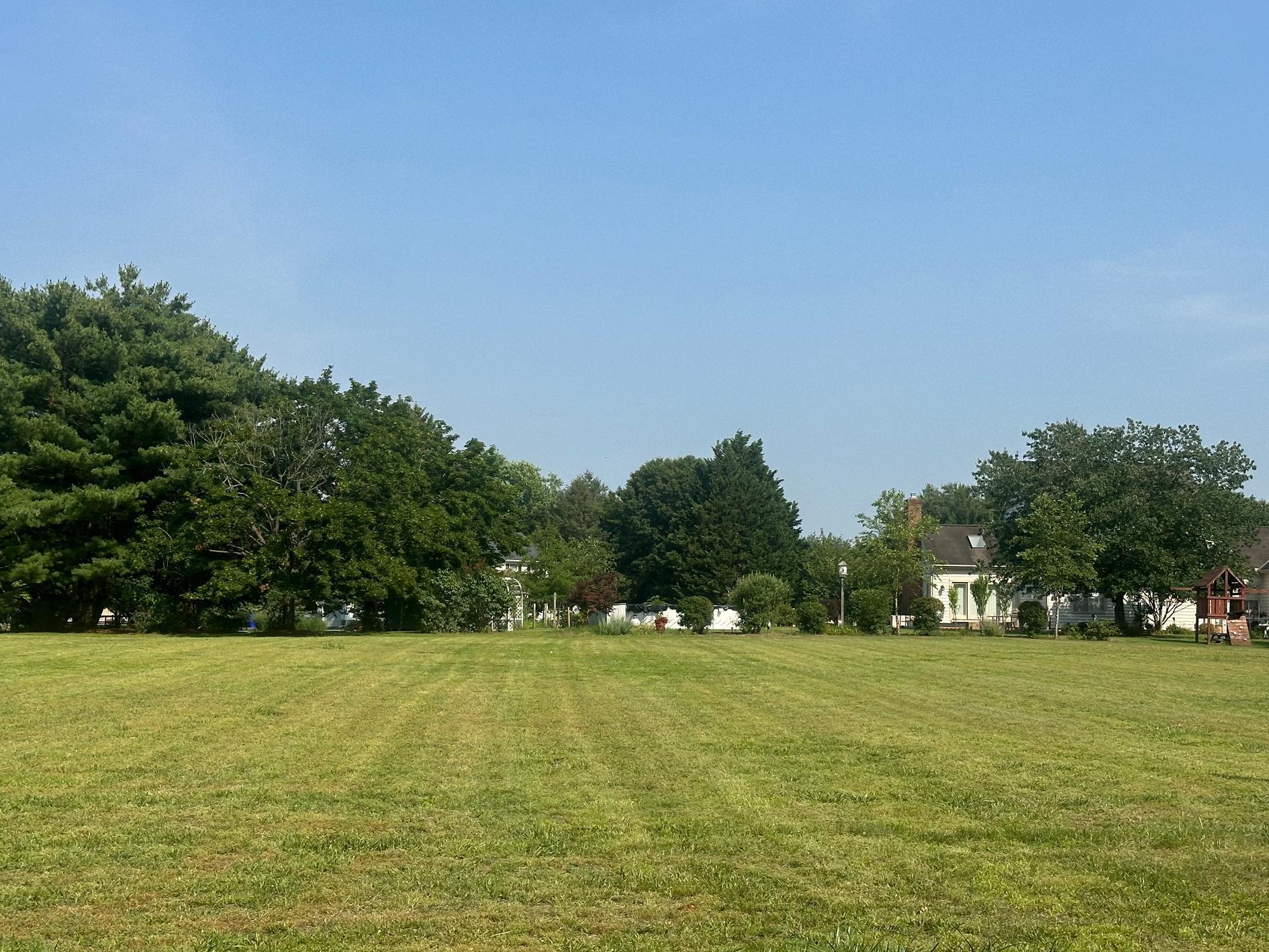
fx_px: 1907
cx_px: 603
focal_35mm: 52
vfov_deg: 28.0
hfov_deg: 36.8
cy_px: 493
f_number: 1.78
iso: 64
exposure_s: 1/5000
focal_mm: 6.86
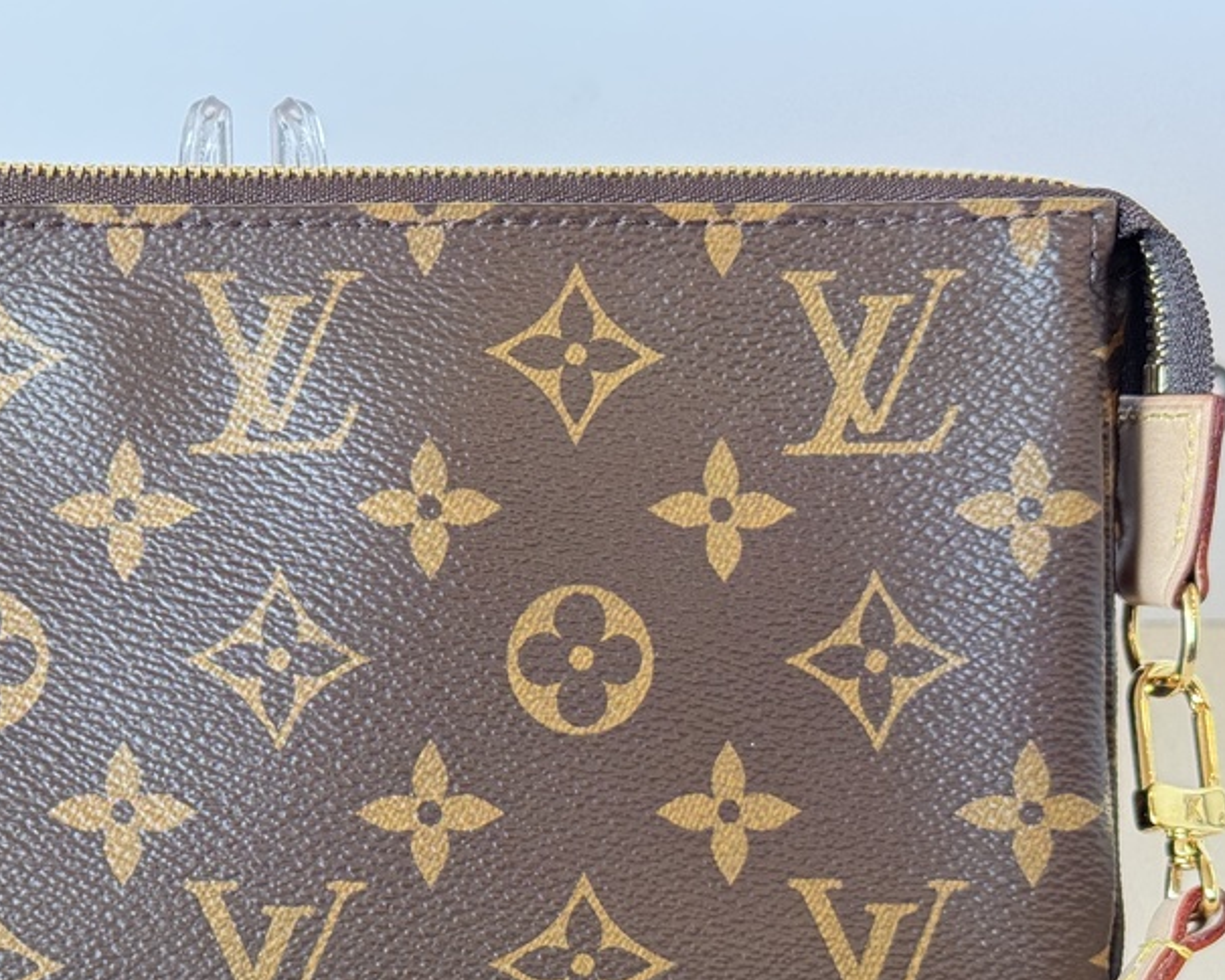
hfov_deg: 24.1
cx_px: 265
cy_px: 660
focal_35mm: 78
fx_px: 2828
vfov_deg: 19.6
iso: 100
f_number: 1.78
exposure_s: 1/50
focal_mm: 6.76
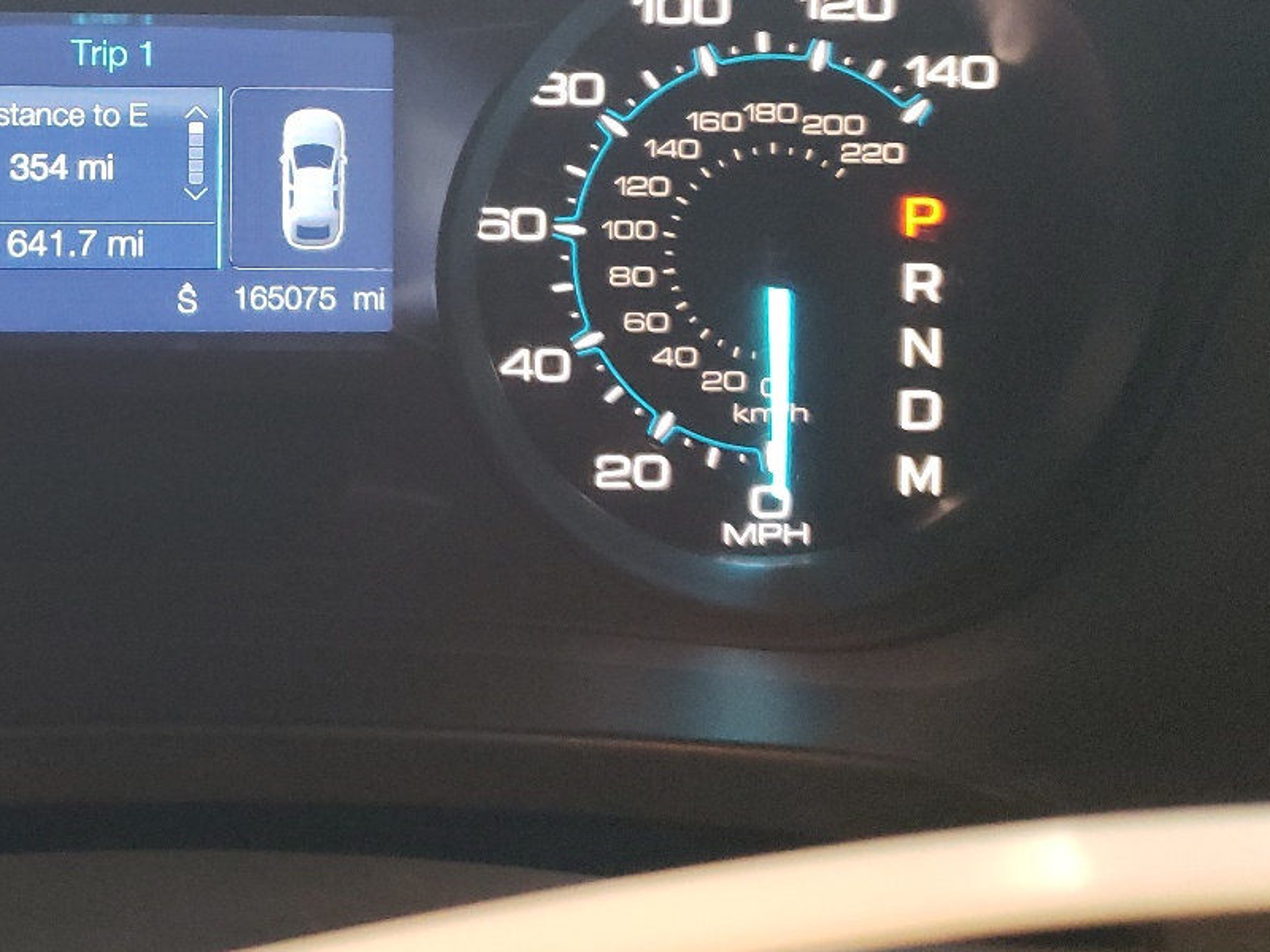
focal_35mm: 52
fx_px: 1908
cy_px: 127
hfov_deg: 35.2
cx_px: 187
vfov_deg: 27.2
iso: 344
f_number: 1.5
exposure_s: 1/60.2
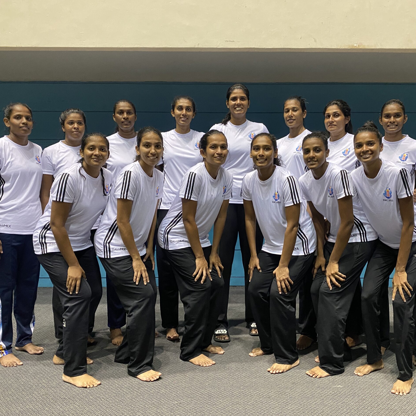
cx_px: 236
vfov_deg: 52.5
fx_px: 421
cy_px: 209
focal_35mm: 31
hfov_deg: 52.4
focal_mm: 4.25
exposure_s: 1/50
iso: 320
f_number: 1.8
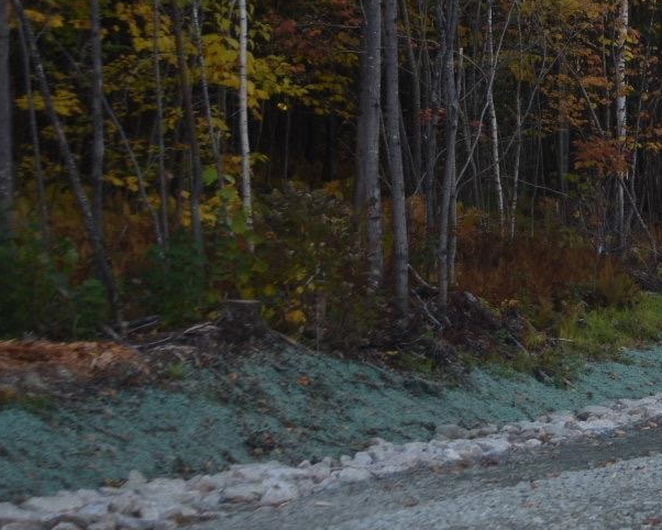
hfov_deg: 17.2
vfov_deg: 14.4
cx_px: 809
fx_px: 2077
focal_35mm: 106
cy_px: 34
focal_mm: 28
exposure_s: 1/160
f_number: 3.5
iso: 100
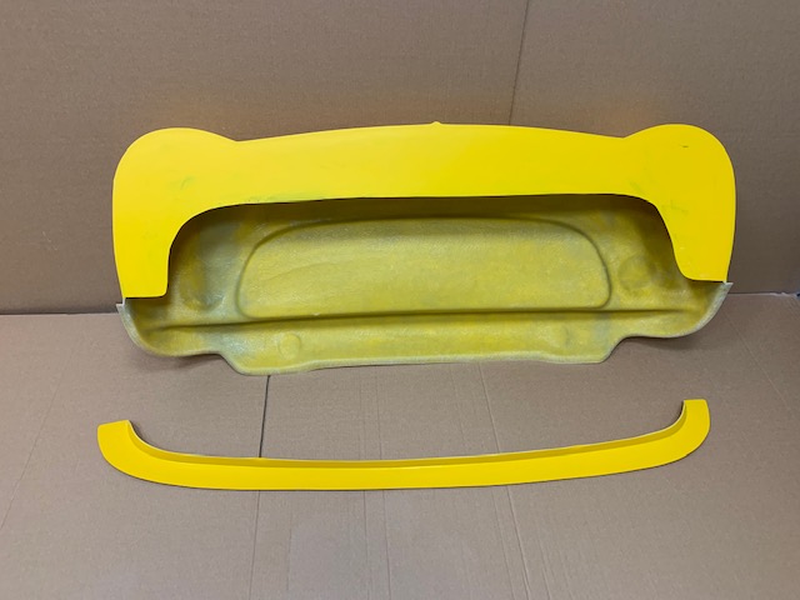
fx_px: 601
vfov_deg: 53.1
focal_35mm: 26
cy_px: 300
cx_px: 400
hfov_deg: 67.3
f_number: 1.8
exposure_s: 1/50
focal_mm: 4.25
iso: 100
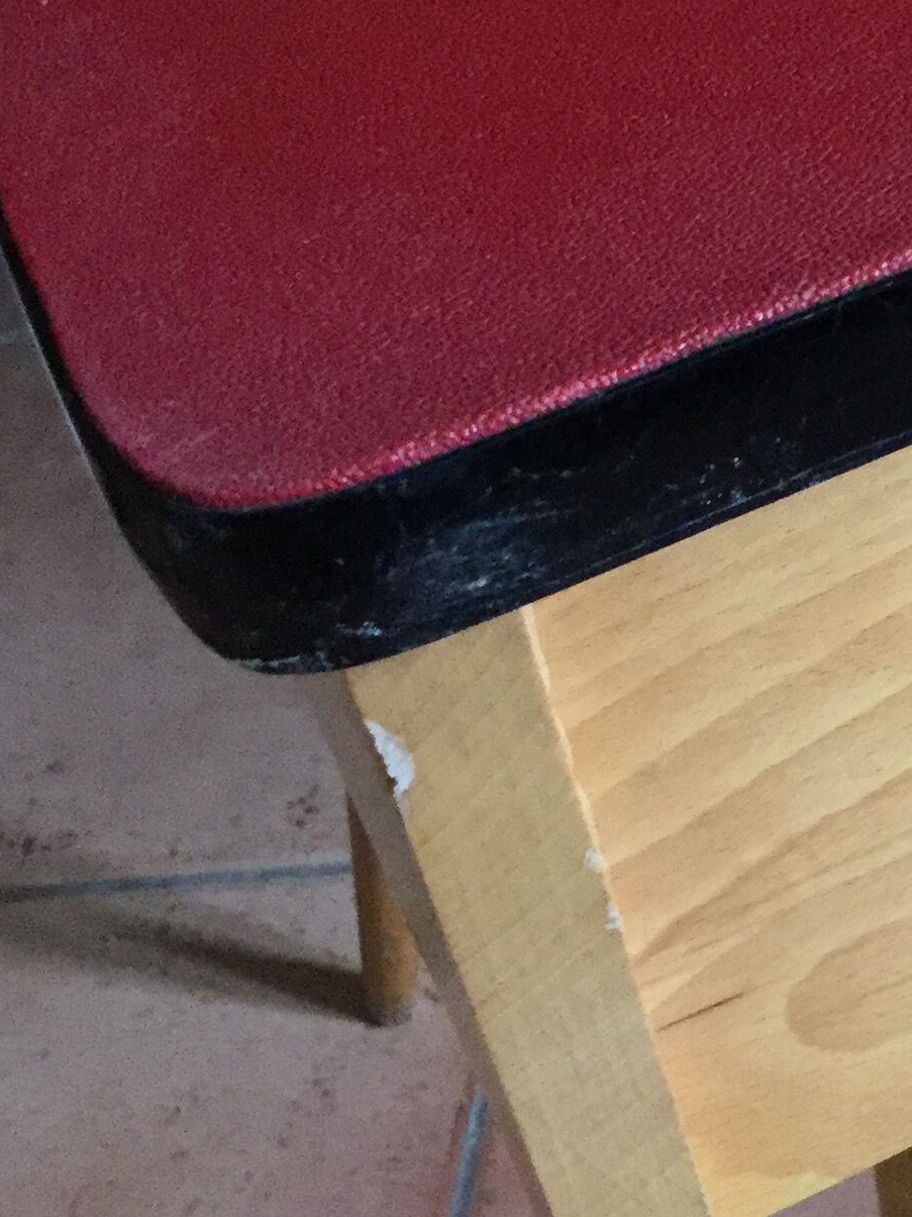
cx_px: 1104
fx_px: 2952
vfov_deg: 23.3
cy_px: 520
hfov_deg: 16.8
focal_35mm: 84
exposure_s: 1/33
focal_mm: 3.3
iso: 200
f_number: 2.4
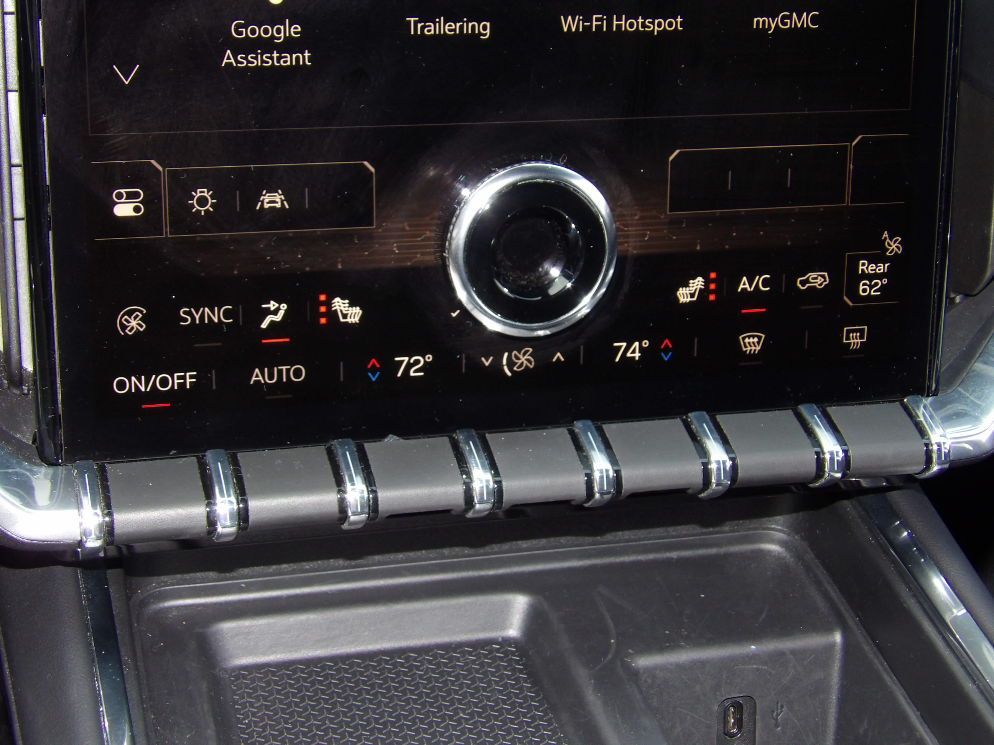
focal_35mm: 62
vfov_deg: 23.7
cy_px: 372
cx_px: 497
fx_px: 1780
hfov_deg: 31.2
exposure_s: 1/17
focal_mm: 11.1
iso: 200
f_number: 4
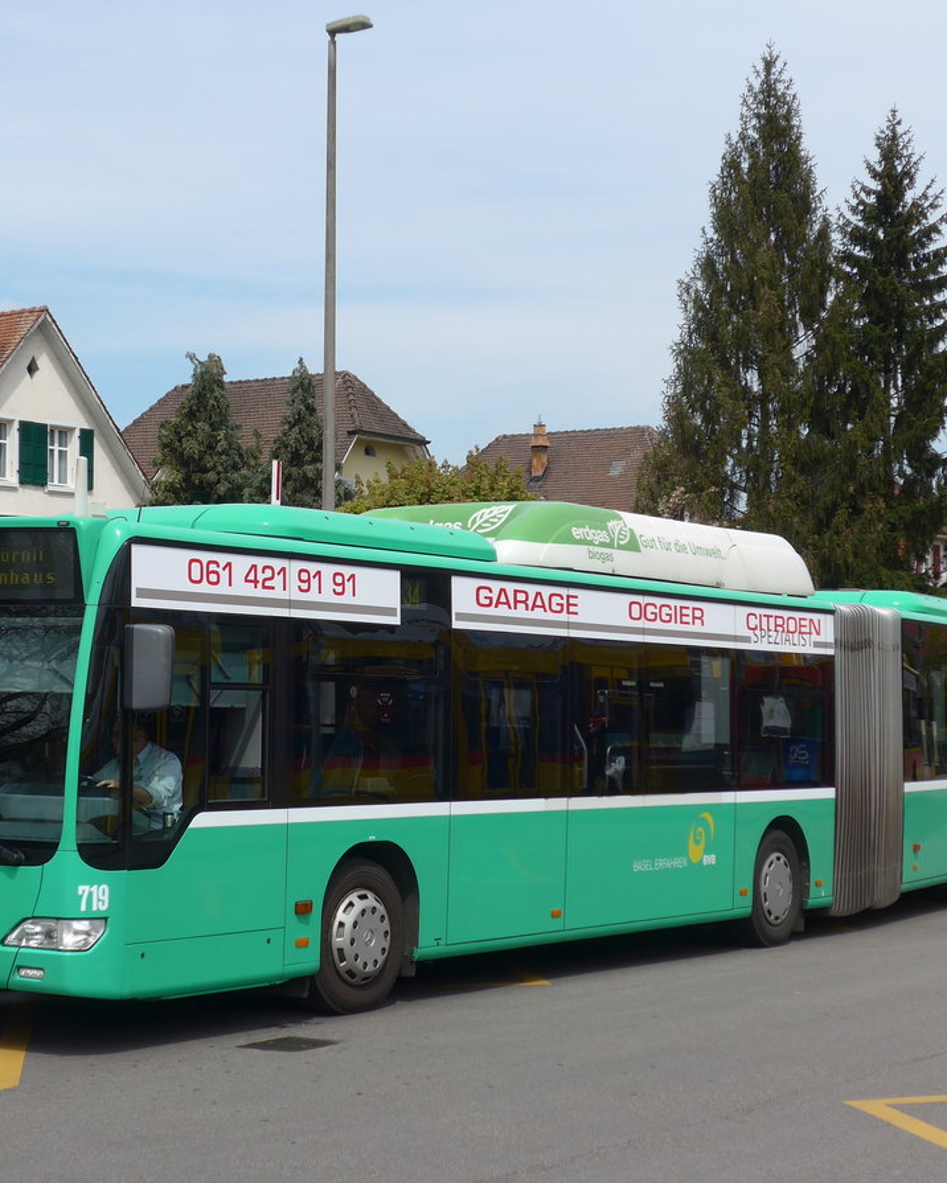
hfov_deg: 21.2
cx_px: 366
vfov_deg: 26.4
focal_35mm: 72
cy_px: 590
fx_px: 2522
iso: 80
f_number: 3.4
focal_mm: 11.3
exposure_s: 1/1300
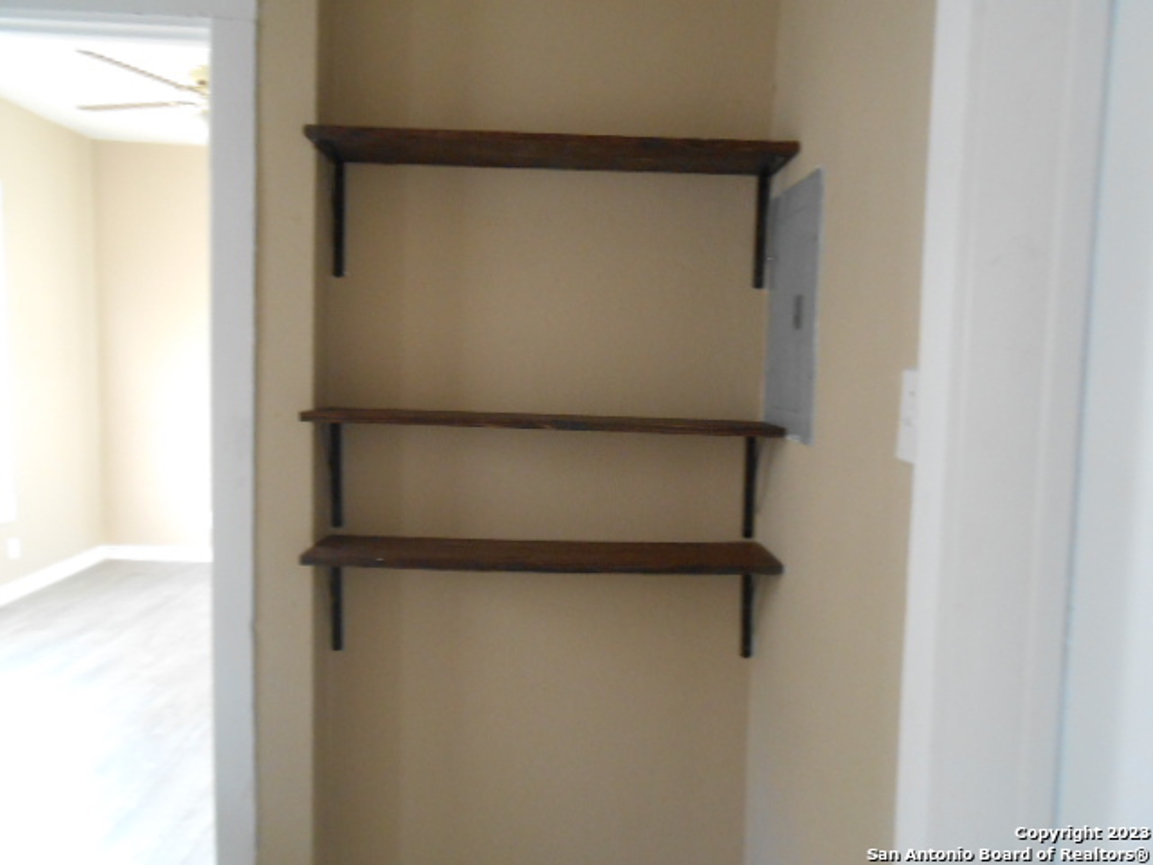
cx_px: 576
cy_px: 432
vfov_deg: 53.1
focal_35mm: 26
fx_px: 866
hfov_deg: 67.3
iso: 400
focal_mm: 4.6
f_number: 3.5
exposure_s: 1/15
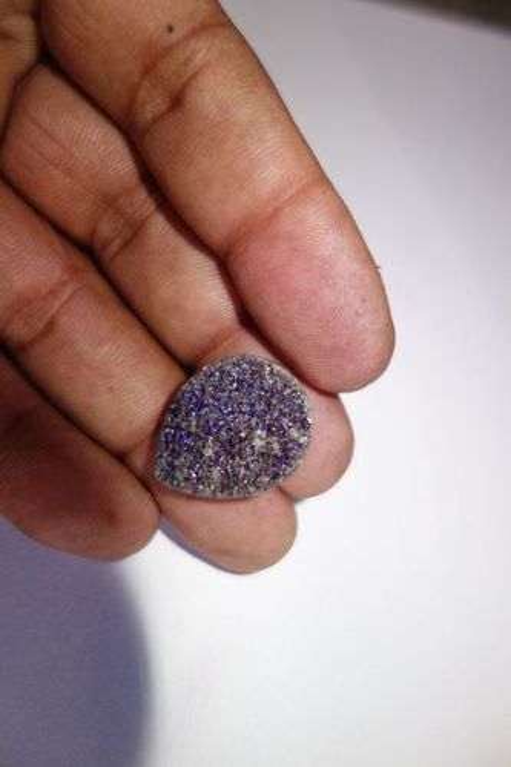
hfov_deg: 46.4
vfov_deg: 65.5
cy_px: 384
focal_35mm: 28
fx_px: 597
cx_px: 256
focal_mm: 10.4
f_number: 1.8
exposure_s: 1/250
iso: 125
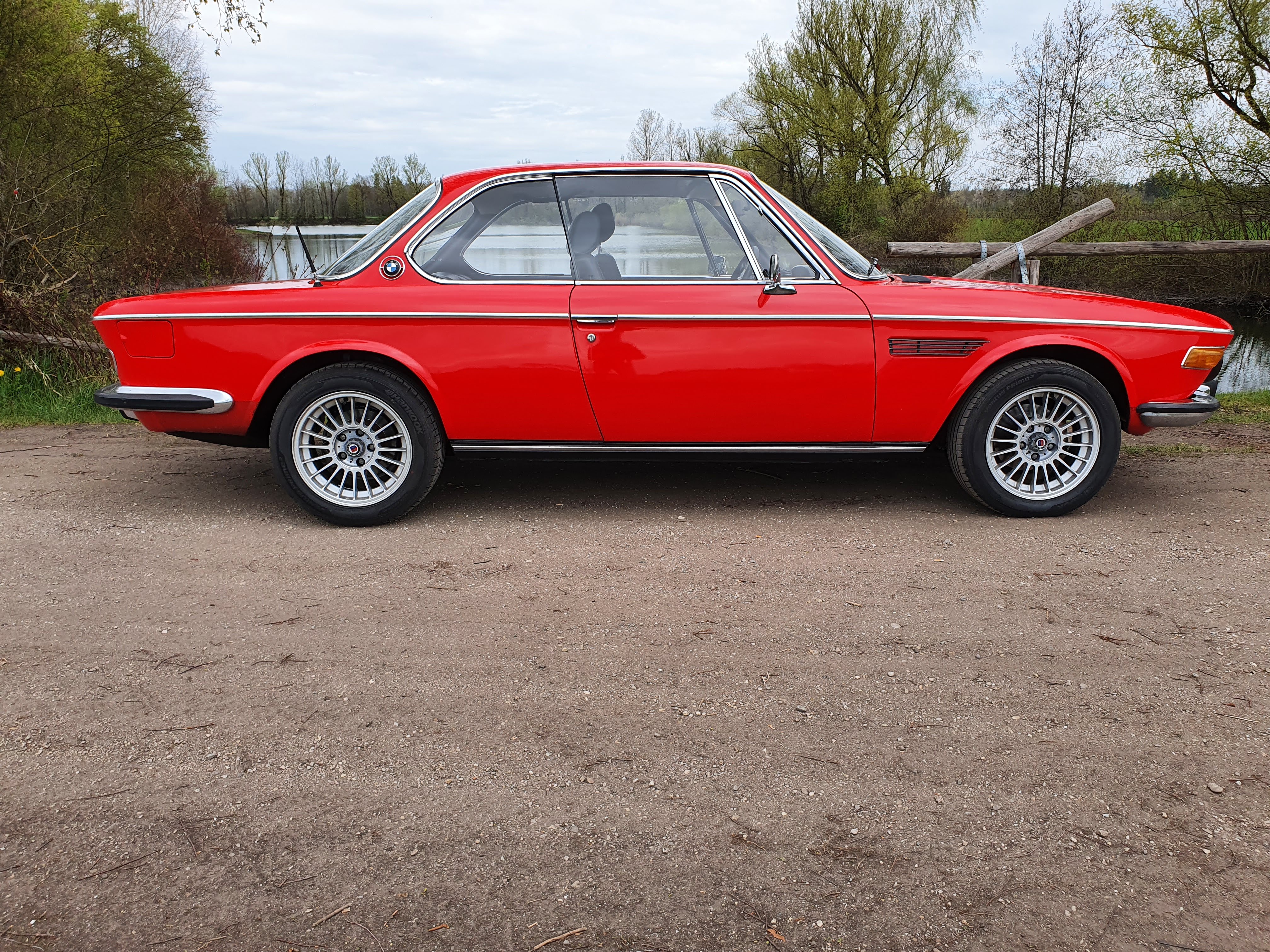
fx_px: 954
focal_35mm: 26
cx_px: 635
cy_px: 476
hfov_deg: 67.3
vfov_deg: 53.1
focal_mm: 4.32
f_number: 2.4
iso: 50
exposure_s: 1/1018
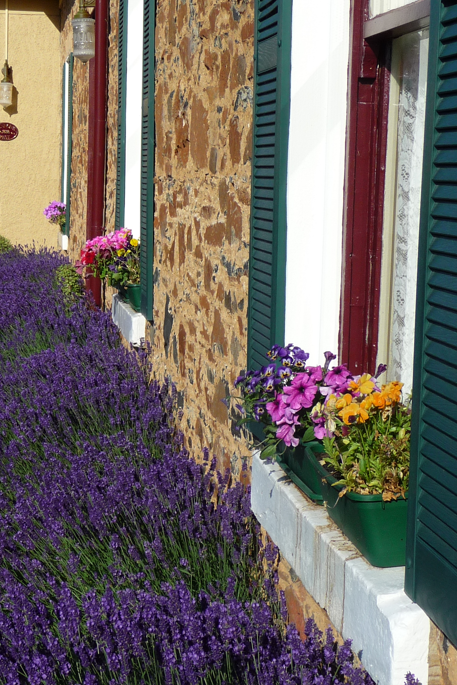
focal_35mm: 74
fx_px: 1409
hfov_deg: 18.4
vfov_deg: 27.3
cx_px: 148
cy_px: 315
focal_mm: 7.1
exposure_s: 1/800
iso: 100
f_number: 4
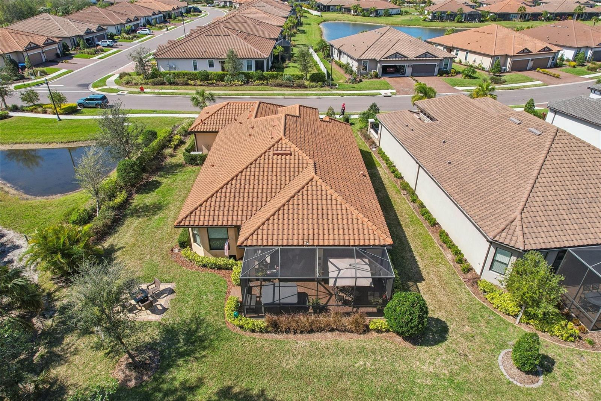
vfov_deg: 57.2
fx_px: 367
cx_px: 300
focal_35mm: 22
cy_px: 200
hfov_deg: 78.6
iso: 120
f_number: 2.8
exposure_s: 1/1500
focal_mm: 8.4
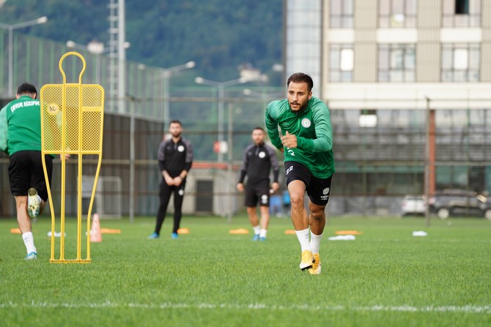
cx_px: 246
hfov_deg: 7.7
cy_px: 164
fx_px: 3656
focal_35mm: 268
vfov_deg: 5.1
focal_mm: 268
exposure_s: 1/250
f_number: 5.6
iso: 640
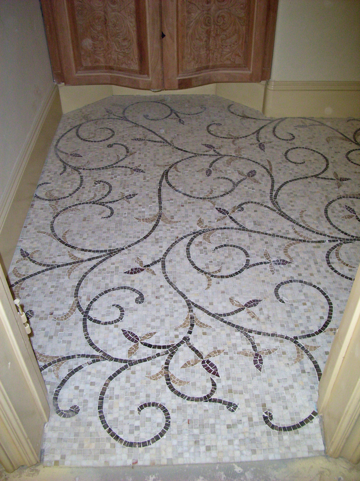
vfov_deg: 54.0
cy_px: 240
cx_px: 180
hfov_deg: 41.8
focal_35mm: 34
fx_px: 471
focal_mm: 5.7
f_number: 2.9
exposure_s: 1/40
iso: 100
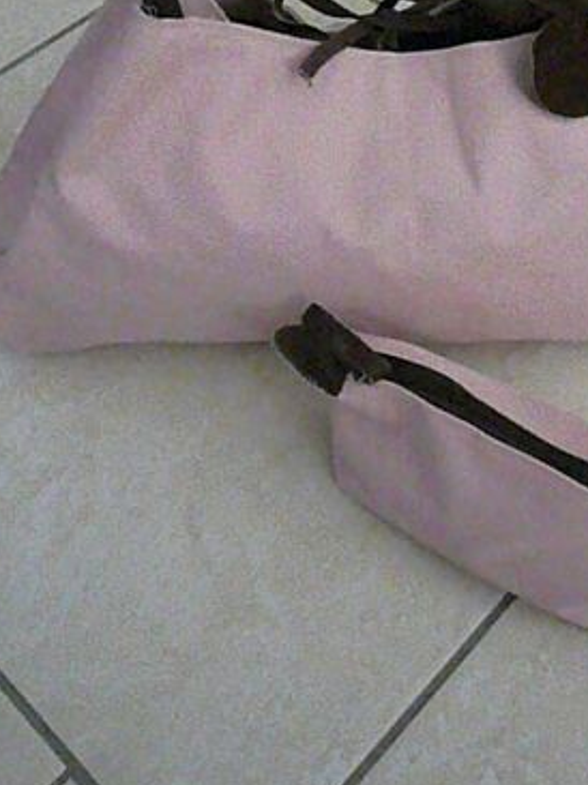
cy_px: 146
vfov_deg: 37.4
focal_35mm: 49
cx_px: 378
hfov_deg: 29.5
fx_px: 1111
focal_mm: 4.6
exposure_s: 1/640
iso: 3200
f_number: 2.8
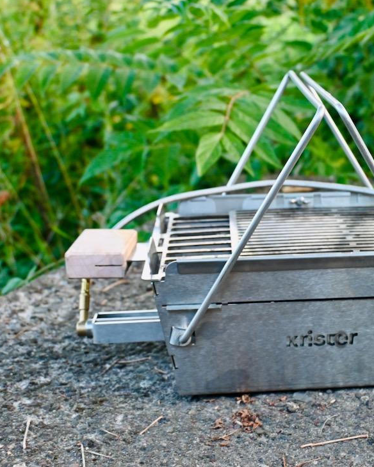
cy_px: 233
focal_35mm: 58
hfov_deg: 25.5
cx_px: 318
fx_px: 807
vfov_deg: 32.3
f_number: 4.5
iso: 1000
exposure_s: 1/125
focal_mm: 27.5
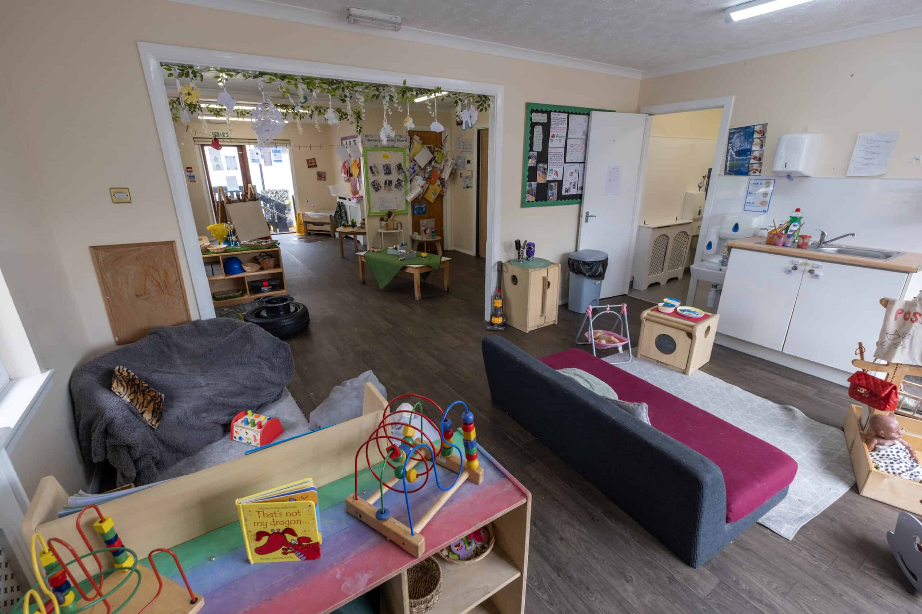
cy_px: 307
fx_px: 384
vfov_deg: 77.3
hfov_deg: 100.4
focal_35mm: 15
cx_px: 461
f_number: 5
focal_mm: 10
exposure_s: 1/50
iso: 200
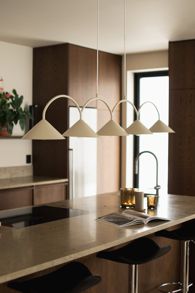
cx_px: 98
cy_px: 146
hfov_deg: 25.8
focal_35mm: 52
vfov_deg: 37.9
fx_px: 427
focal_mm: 35
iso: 400
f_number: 1.8
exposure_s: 1/80
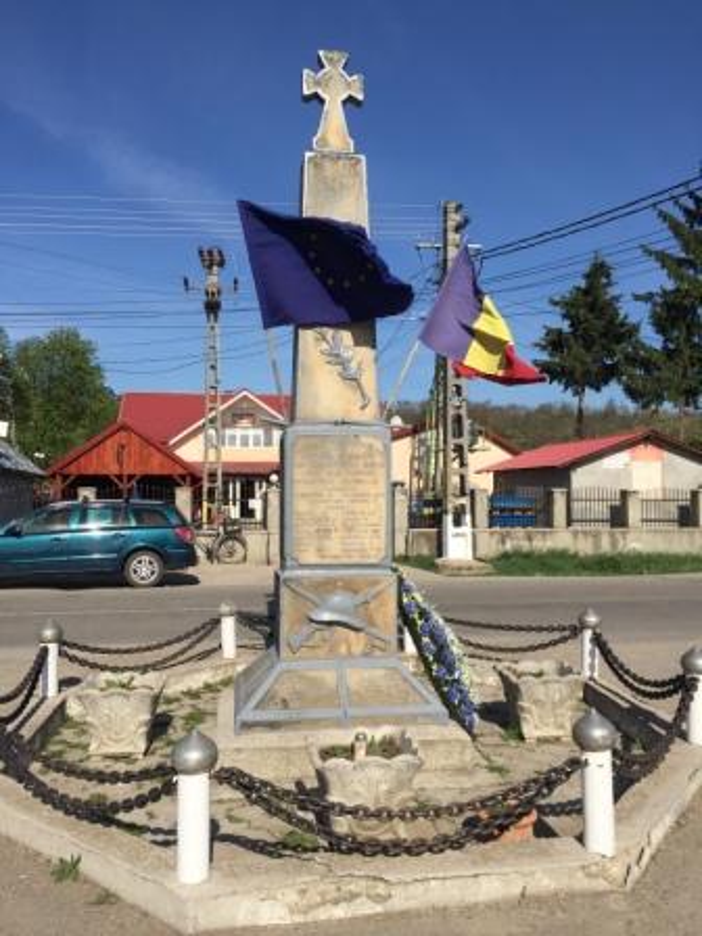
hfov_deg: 48.2
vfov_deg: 61.7
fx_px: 784
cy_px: 468
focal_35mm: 29
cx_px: 351
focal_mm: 4.15
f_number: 2.2
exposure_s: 1/2825
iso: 32
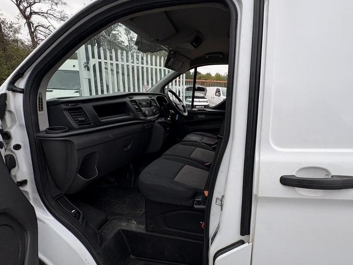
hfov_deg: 86.9
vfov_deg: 71.6
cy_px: 135
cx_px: 208
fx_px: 184
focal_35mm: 18
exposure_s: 1/241
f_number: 2.2
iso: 40
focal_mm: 2.22
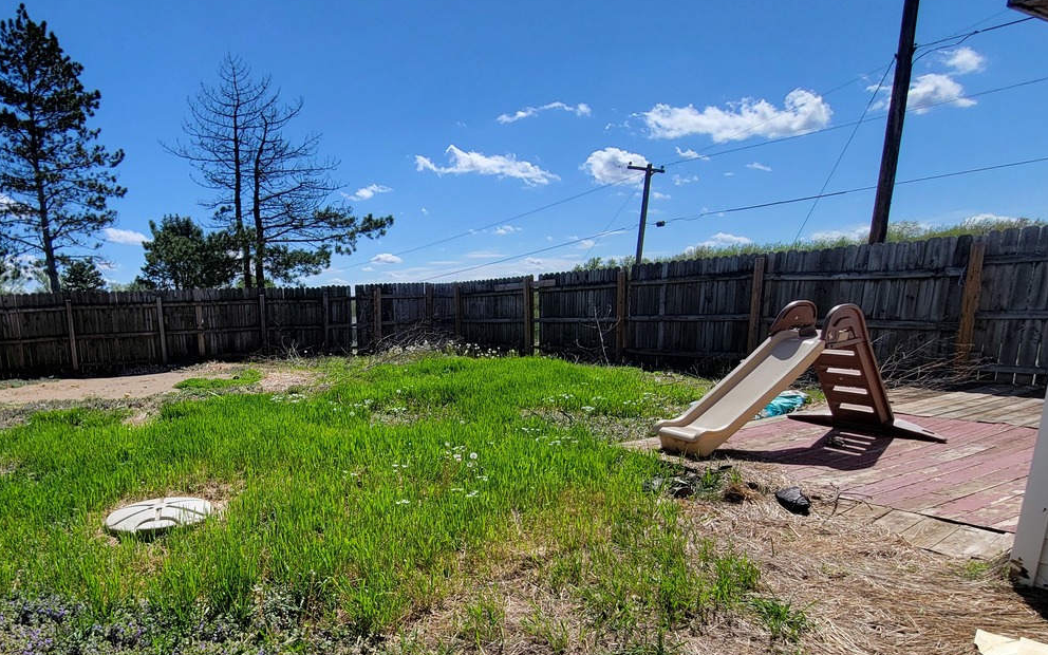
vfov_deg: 58.3
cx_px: 307
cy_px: 436
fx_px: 571
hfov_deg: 80.6
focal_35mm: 20
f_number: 2.2
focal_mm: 2.2
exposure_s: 1/1920
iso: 50
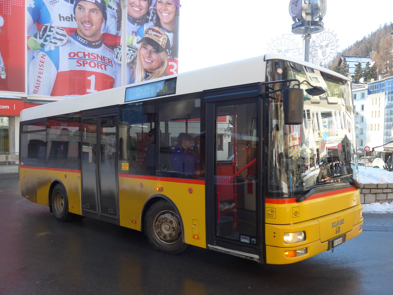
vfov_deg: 45.4
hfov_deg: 58.4
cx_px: 196
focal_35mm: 31
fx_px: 352
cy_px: 153
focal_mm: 6
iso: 80
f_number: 2.8
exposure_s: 1/250
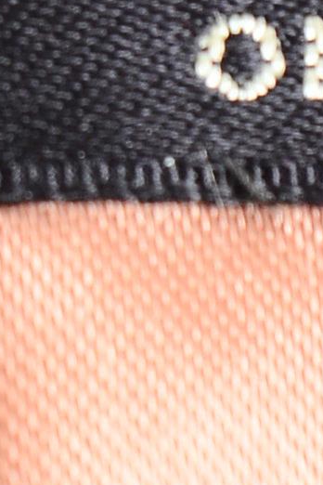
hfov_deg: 2.4
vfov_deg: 3.5
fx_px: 7839
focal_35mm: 583
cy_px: -431
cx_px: -342
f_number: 9
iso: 320
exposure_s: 1/60
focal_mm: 55
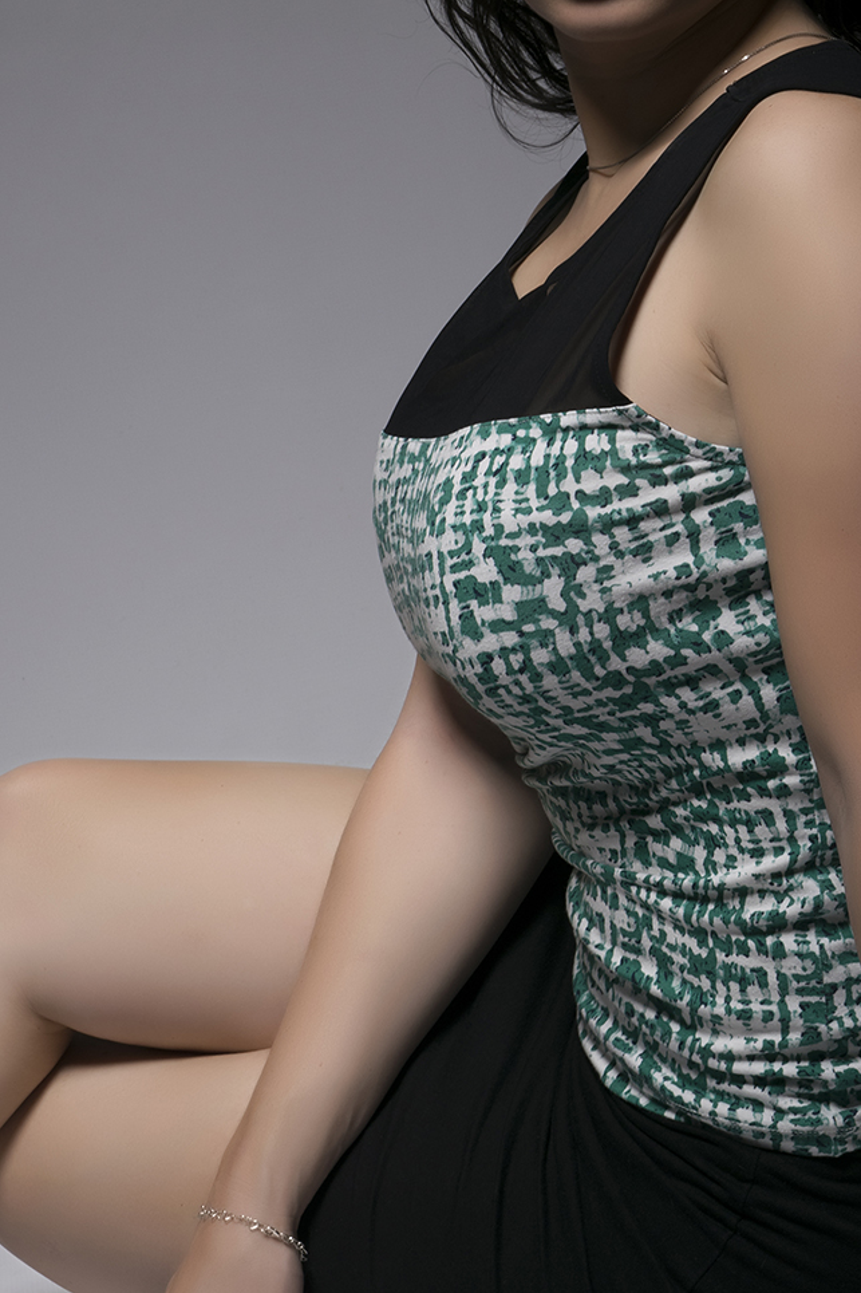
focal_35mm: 137
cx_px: 575
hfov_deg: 10.0
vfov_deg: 15.0
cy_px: 618
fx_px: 4910
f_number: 13
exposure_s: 1/200
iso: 100
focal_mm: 55
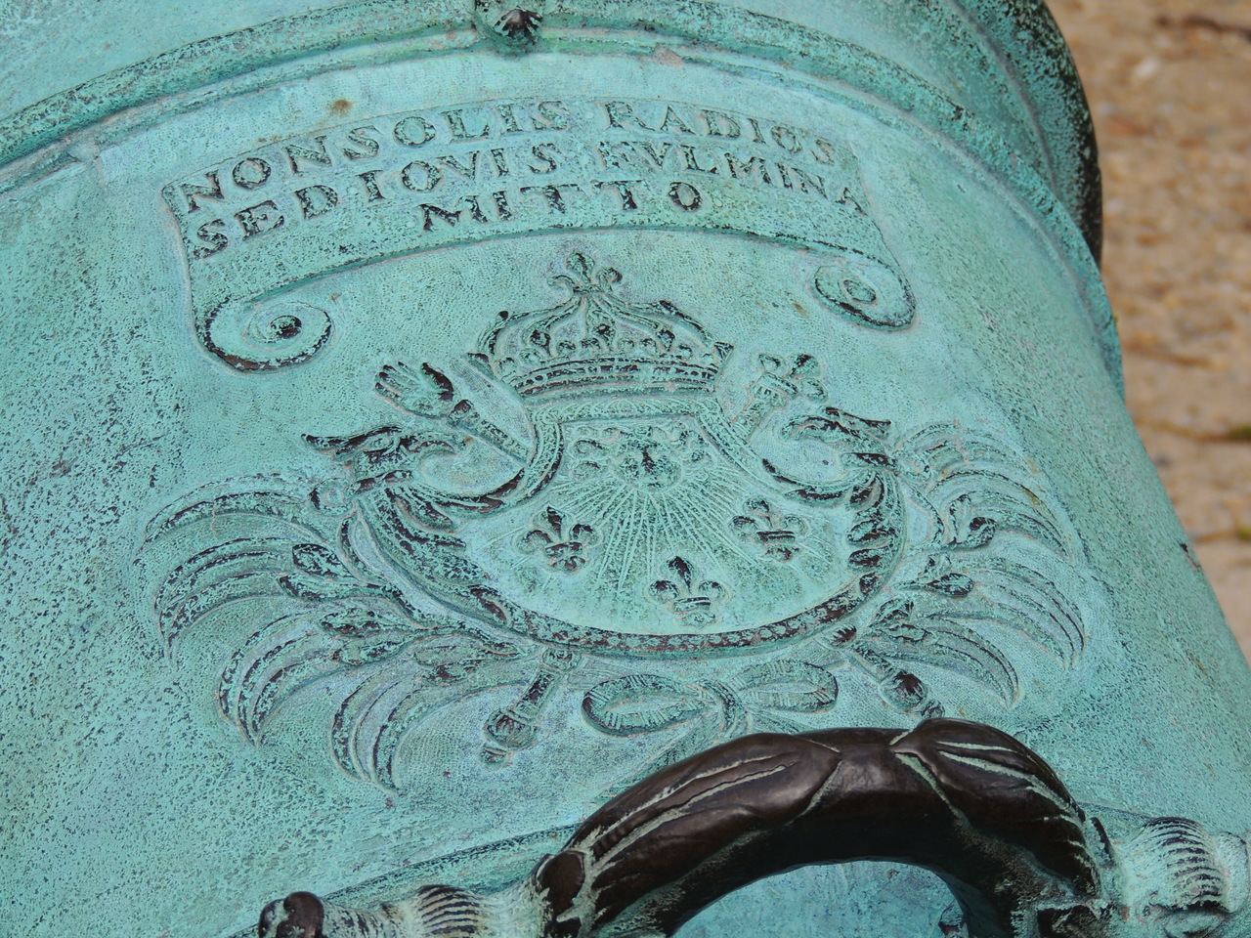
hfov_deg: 11.6
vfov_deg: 8.7
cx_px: 626
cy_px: 469
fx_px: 6144
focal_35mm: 170
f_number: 4.5
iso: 100
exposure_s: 1/400
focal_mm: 30.3
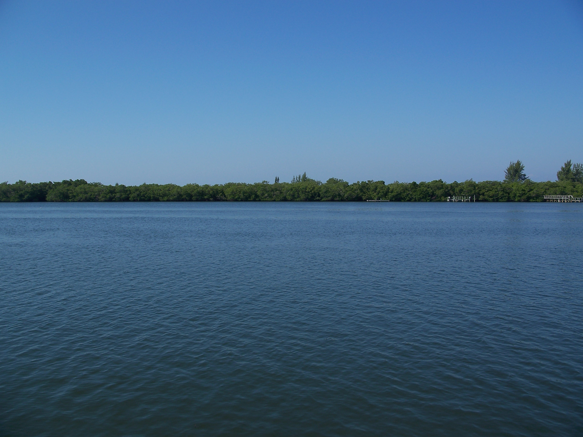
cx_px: 292
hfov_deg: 50.1
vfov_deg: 38.7
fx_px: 623
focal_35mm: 37
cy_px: 218
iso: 64
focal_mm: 7.8
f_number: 4
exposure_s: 1/800
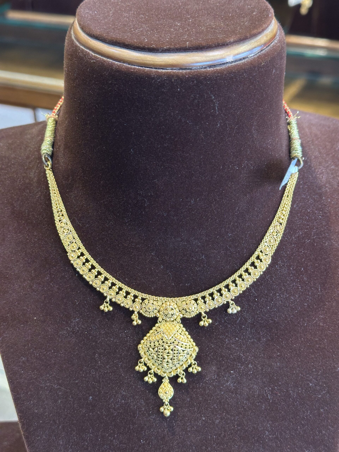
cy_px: 226
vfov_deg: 39.7
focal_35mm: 48
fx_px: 627
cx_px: 170
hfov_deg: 30.3
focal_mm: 6.86
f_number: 1.78
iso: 64
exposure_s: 1/50
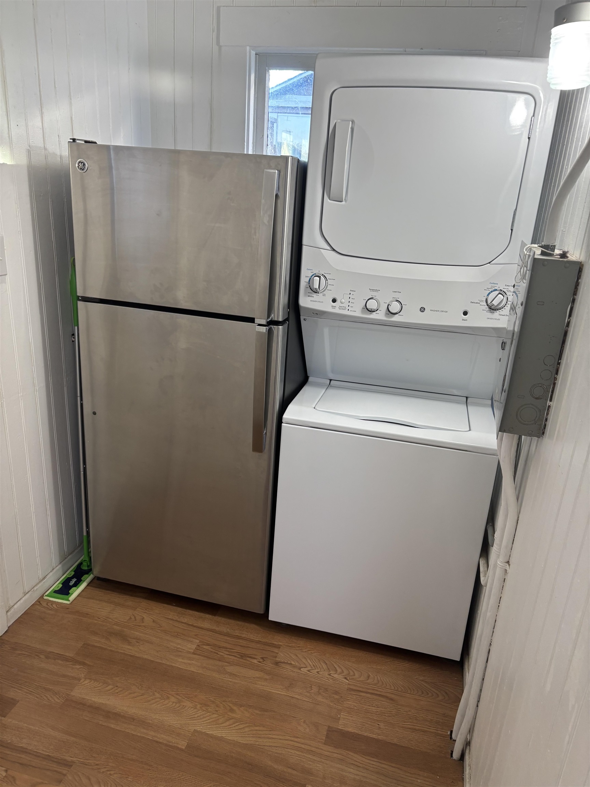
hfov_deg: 53.1
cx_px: 295
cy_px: 394
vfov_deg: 67.3
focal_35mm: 26
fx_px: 591
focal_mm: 5.96
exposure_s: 1/60
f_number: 1.6
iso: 80
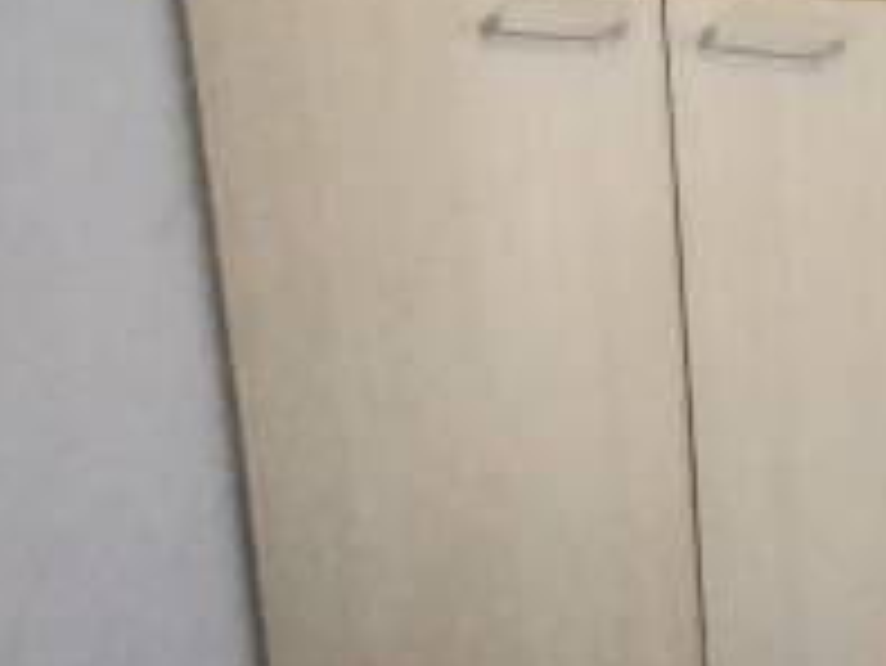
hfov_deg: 24.3
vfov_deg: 17.2
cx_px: 1277
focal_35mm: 65
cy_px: -626
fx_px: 1665
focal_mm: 2.35
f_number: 2.2
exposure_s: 1/17.1
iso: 640
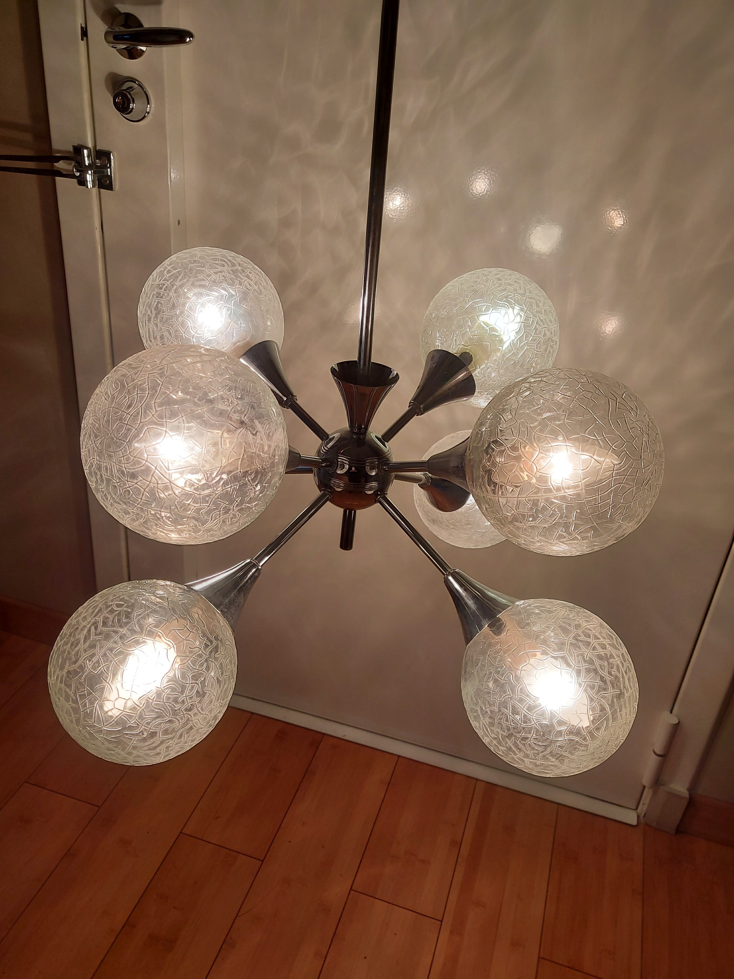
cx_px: 367
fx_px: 679
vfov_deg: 71.6
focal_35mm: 24
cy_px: 490
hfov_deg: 56.8
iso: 50
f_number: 1.8
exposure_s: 1/120
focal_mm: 5.23
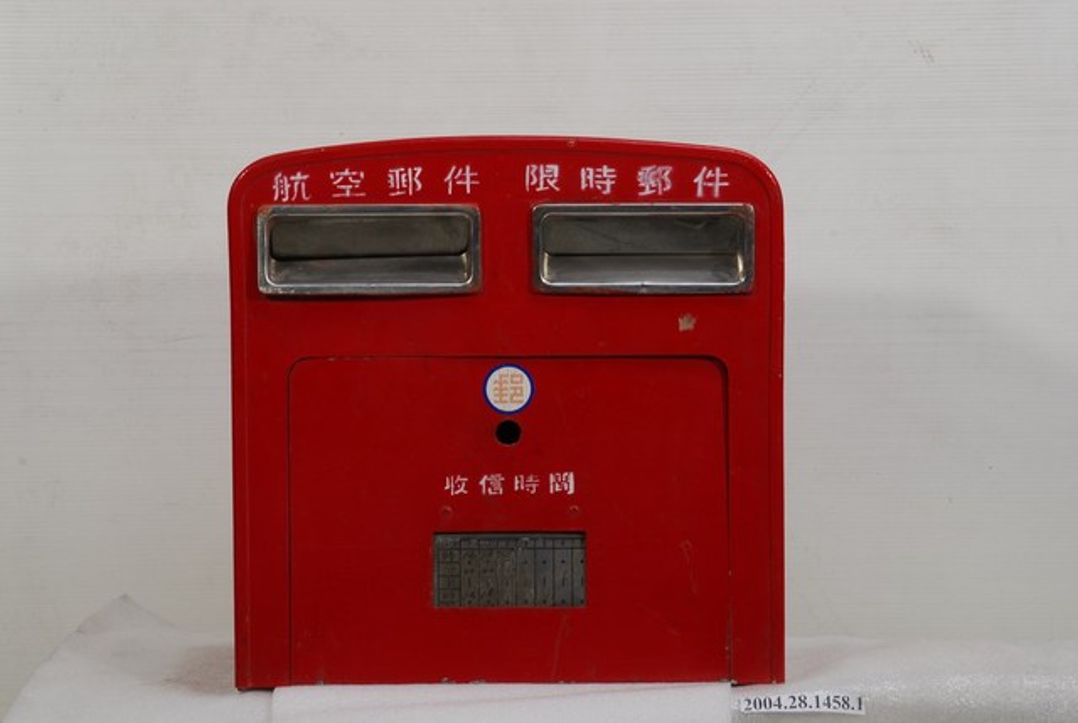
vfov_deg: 13.1
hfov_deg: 19.4
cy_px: 362
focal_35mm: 105
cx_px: 539
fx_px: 3149
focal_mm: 70
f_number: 16
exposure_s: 1/50
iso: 100
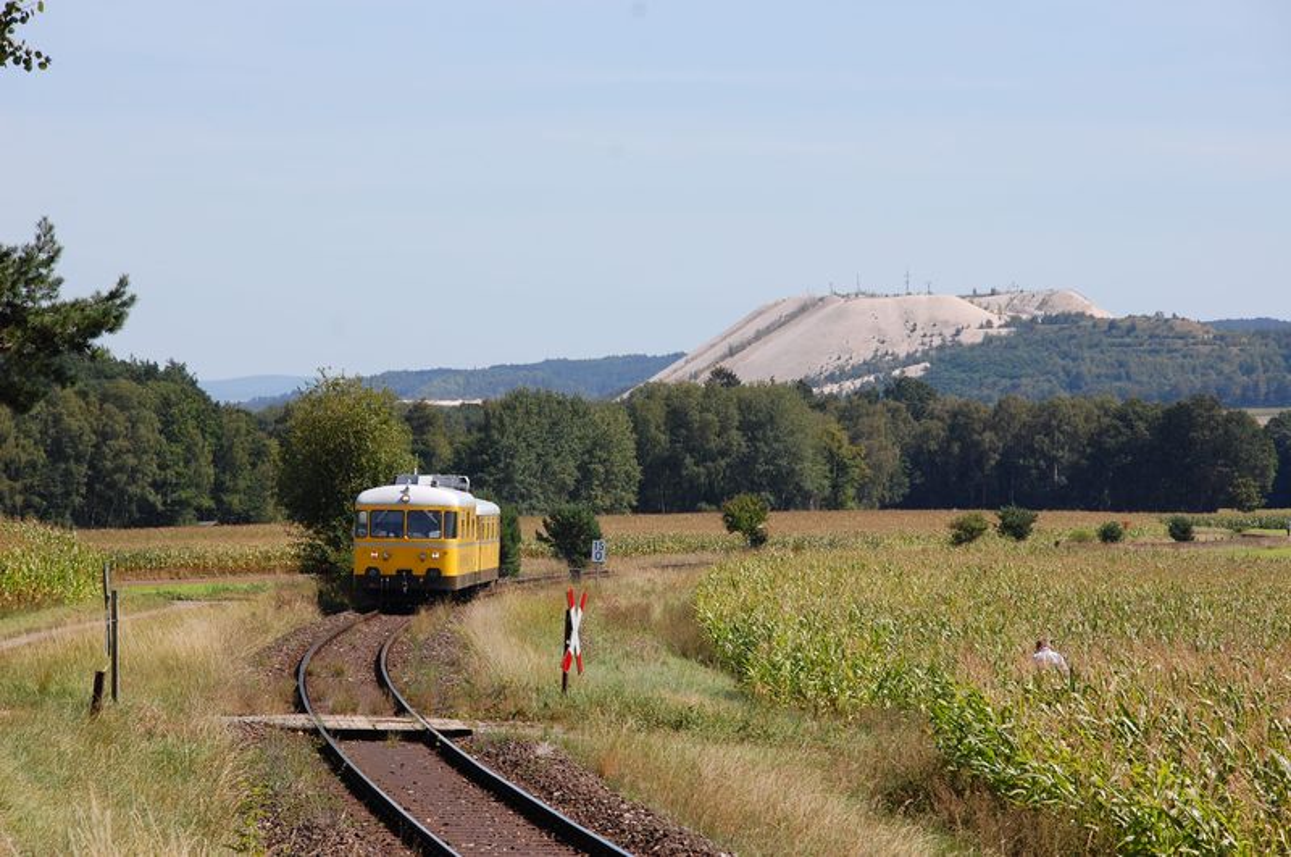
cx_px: 646
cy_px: 428
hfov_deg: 13.1
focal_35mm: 158
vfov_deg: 8.7
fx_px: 5640
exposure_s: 1/400
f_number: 8
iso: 200
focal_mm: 105
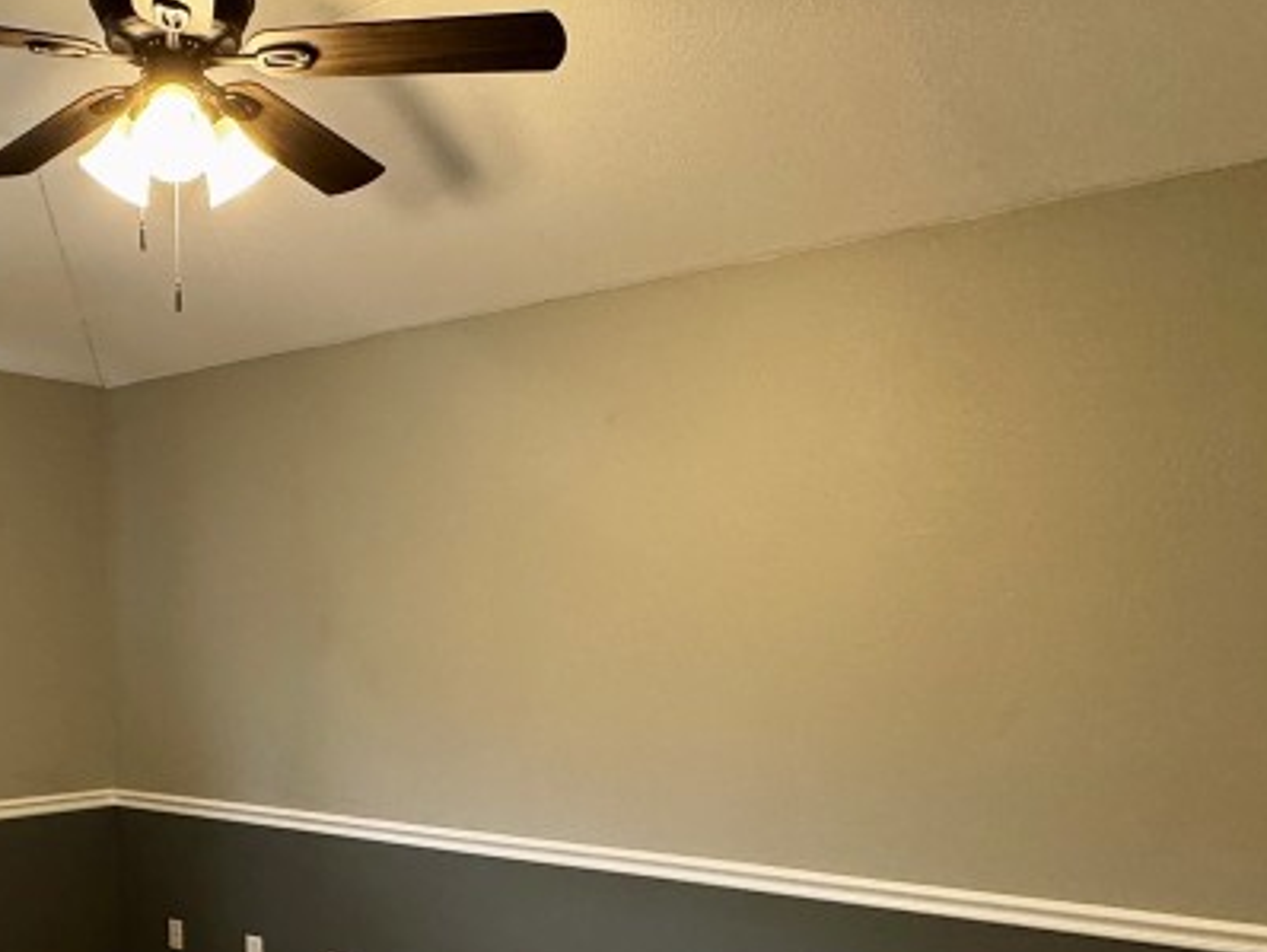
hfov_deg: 49.3
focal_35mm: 36
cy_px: 847
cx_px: 315
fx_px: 1318
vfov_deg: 37.3
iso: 320
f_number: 2.2
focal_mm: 2.22
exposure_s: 1/60
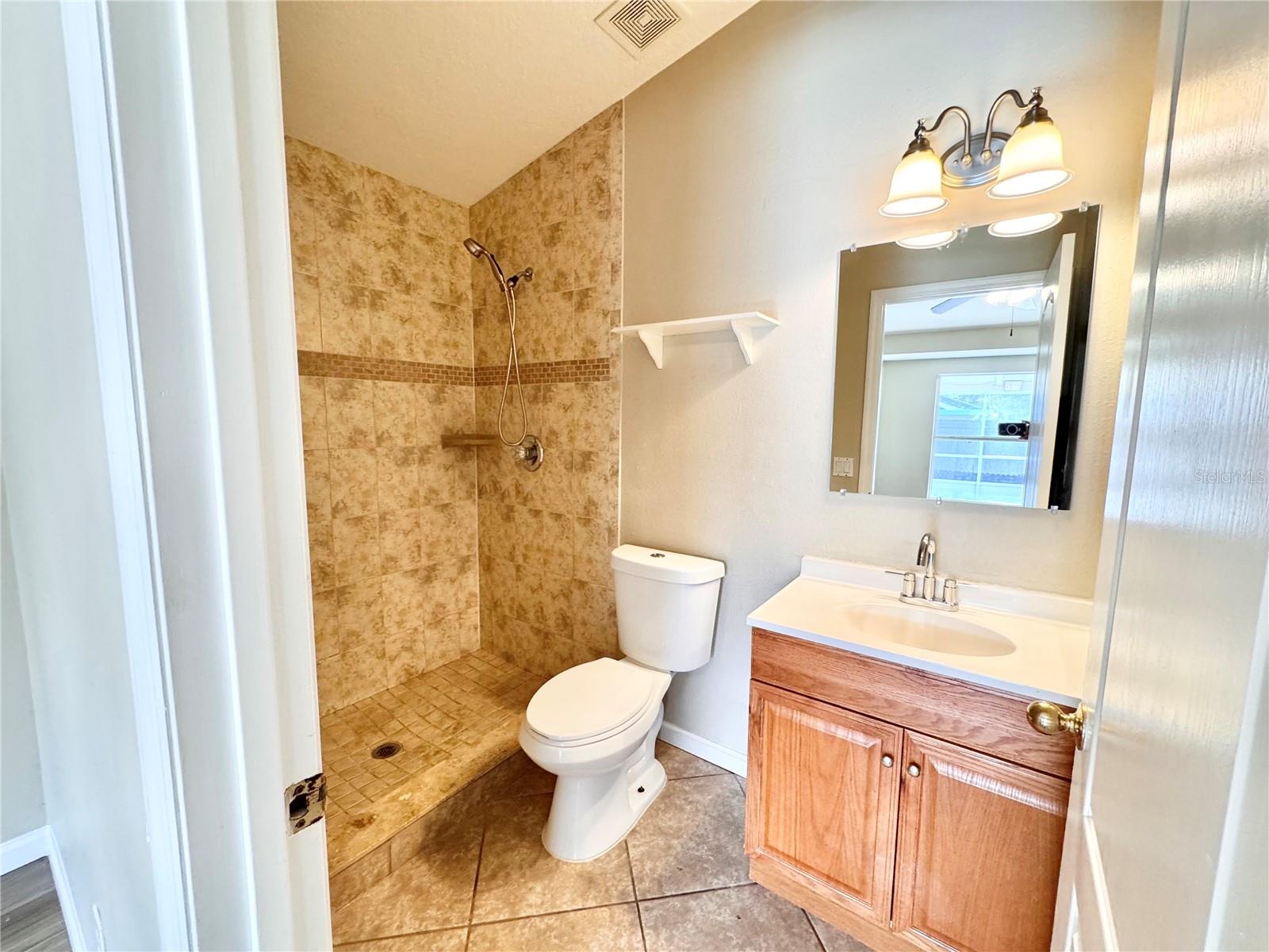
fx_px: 513
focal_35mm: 14
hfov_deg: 102.1
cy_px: 476
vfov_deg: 85.7
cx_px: 634
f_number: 2.2
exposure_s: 1/120
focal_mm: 2.22
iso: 250
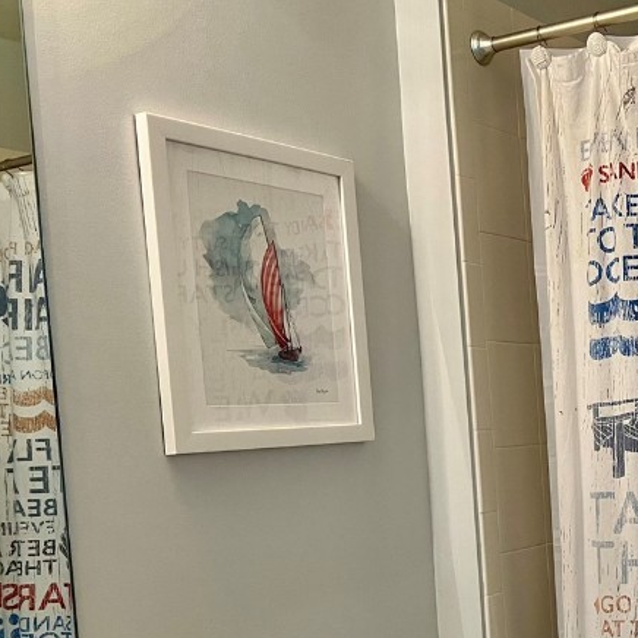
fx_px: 1126
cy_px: 490
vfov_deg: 31.0
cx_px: 683
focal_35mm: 54
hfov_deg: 28.9
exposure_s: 1/60
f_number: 1.5
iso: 160
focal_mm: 5.7
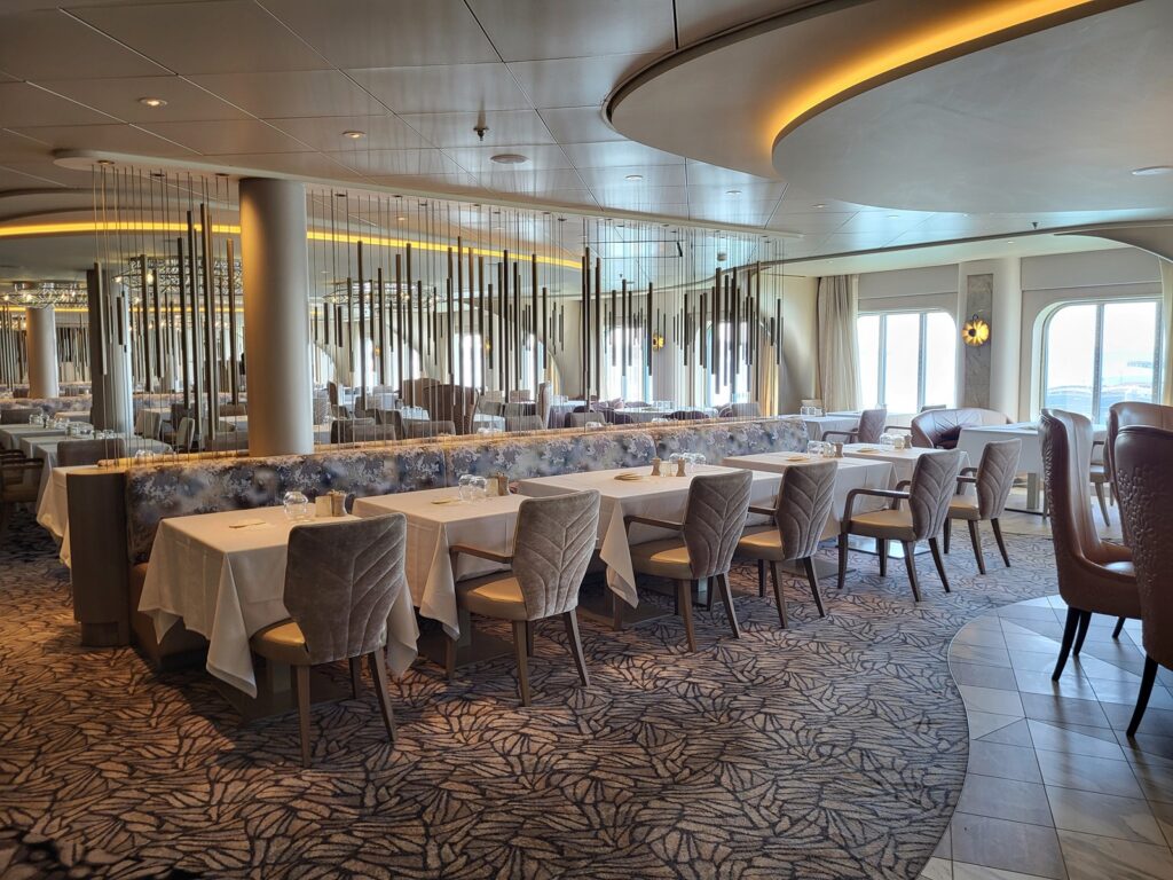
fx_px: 881
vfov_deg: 53.1
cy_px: 440
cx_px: 586
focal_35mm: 26
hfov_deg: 67.3
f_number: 1.8
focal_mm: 5.4
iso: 64
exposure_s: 1/53
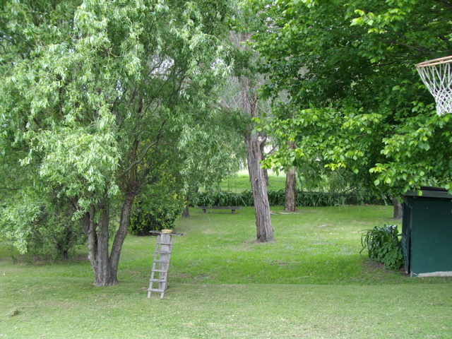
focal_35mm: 36
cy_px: 170
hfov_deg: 51.4
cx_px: 226
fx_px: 470
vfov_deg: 39.7
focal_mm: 6
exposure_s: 1/200
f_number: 2.7
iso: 160
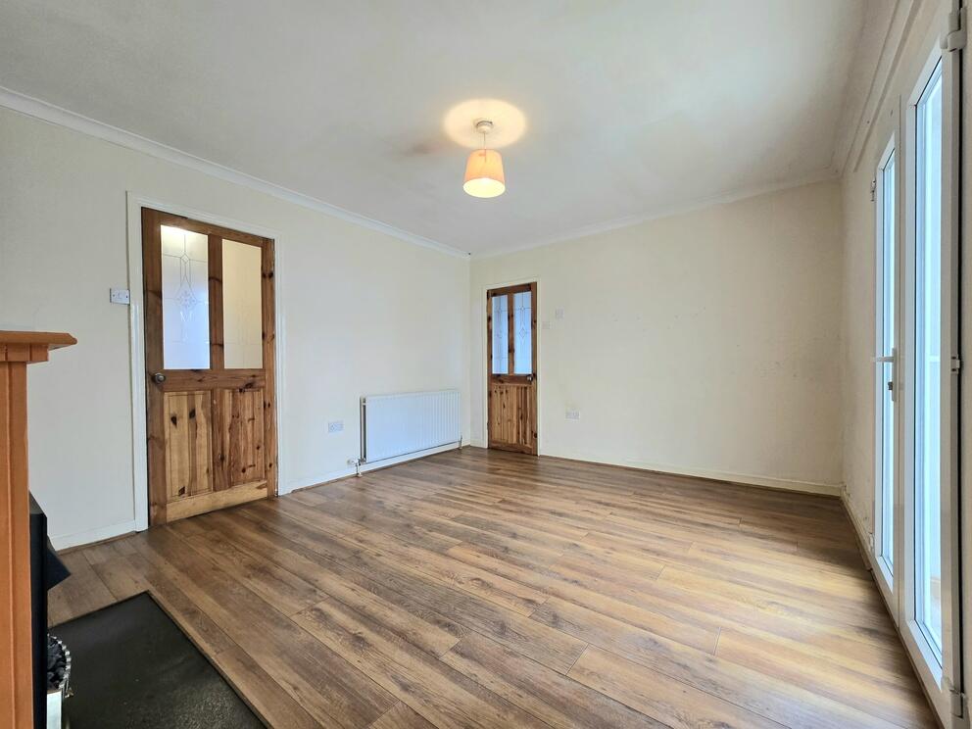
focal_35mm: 13
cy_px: 364
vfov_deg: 89.9
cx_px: 486
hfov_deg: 106.2
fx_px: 365
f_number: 2.2
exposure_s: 1/50.3
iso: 125
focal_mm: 2.2
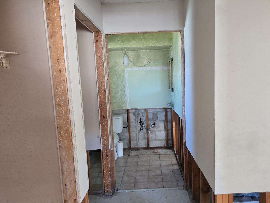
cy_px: 106
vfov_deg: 51.3
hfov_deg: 65.3
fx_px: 211
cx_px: 145
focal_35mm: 27
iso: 640
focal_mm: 6.3
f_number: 1.7
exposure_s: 1/60
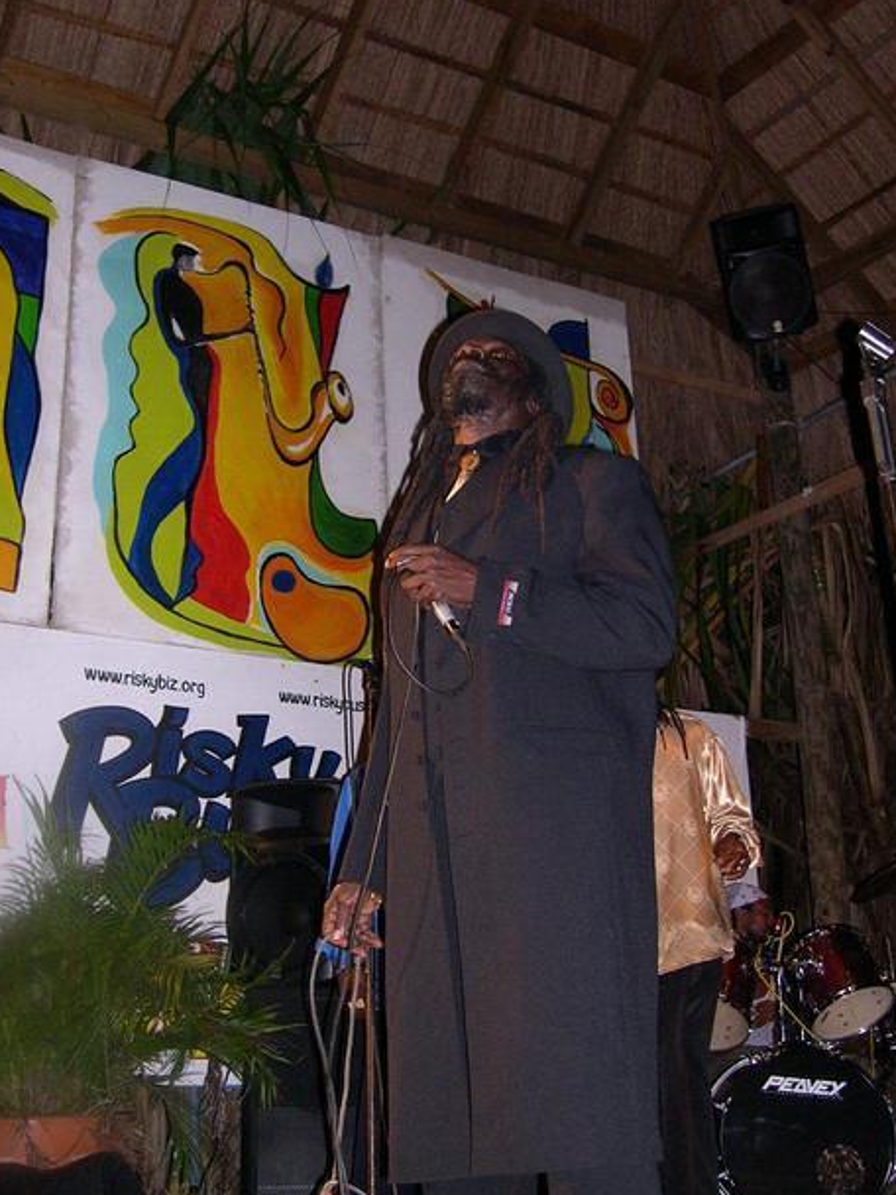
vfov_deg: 46.8
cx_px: 434
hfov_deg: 36.0
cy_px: 617
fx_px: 1380
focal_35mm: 40
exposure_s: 1/60
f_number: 2.8
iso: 316
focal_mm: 8
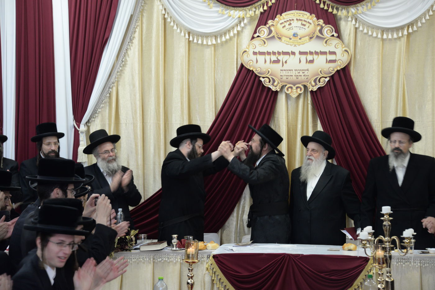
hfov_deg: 18.3
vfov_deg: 12.2
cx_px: 218
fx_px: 1354
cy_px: 145
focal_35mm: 112
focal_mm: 112
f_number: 5.3
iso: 1600
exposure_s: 1/50
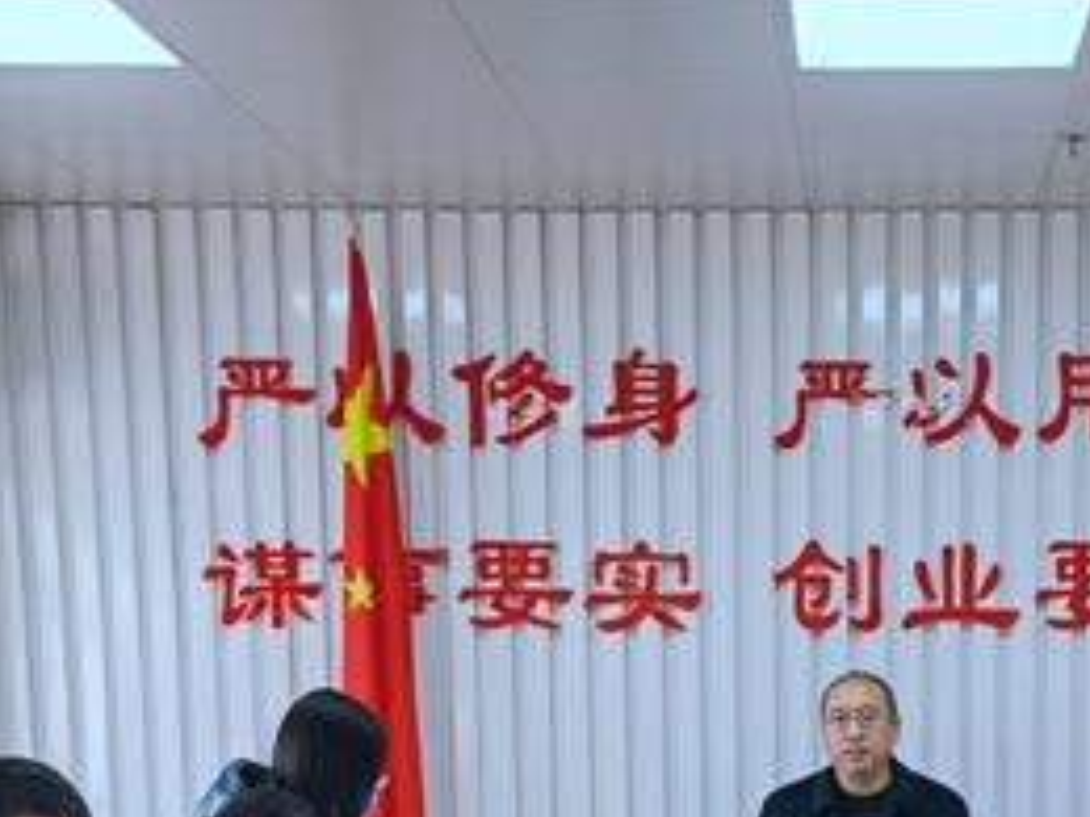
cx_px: 847
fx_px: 2488
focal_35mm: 79
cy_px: 1047
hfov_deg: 24.4
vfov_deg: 17.6
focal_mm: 6.67
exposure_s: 1/100
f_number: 1.9
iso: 80
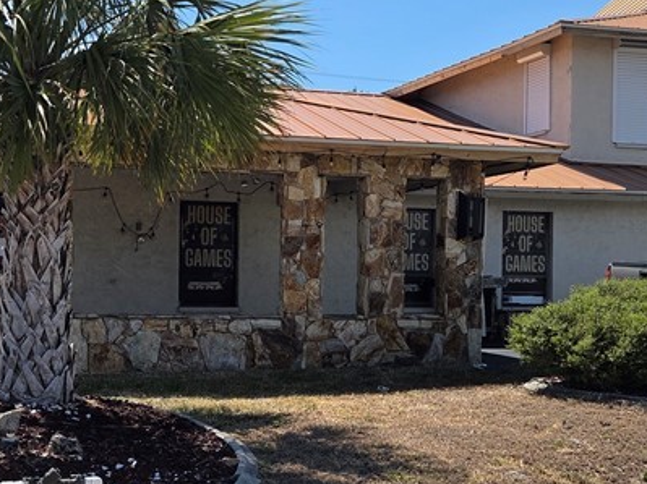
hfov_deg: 32.6
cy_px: 283
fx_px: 1102
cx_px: 268
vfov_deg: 24.8
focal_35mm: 59
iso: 80
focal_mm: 5.4
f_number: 1.8
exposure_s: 1/5699
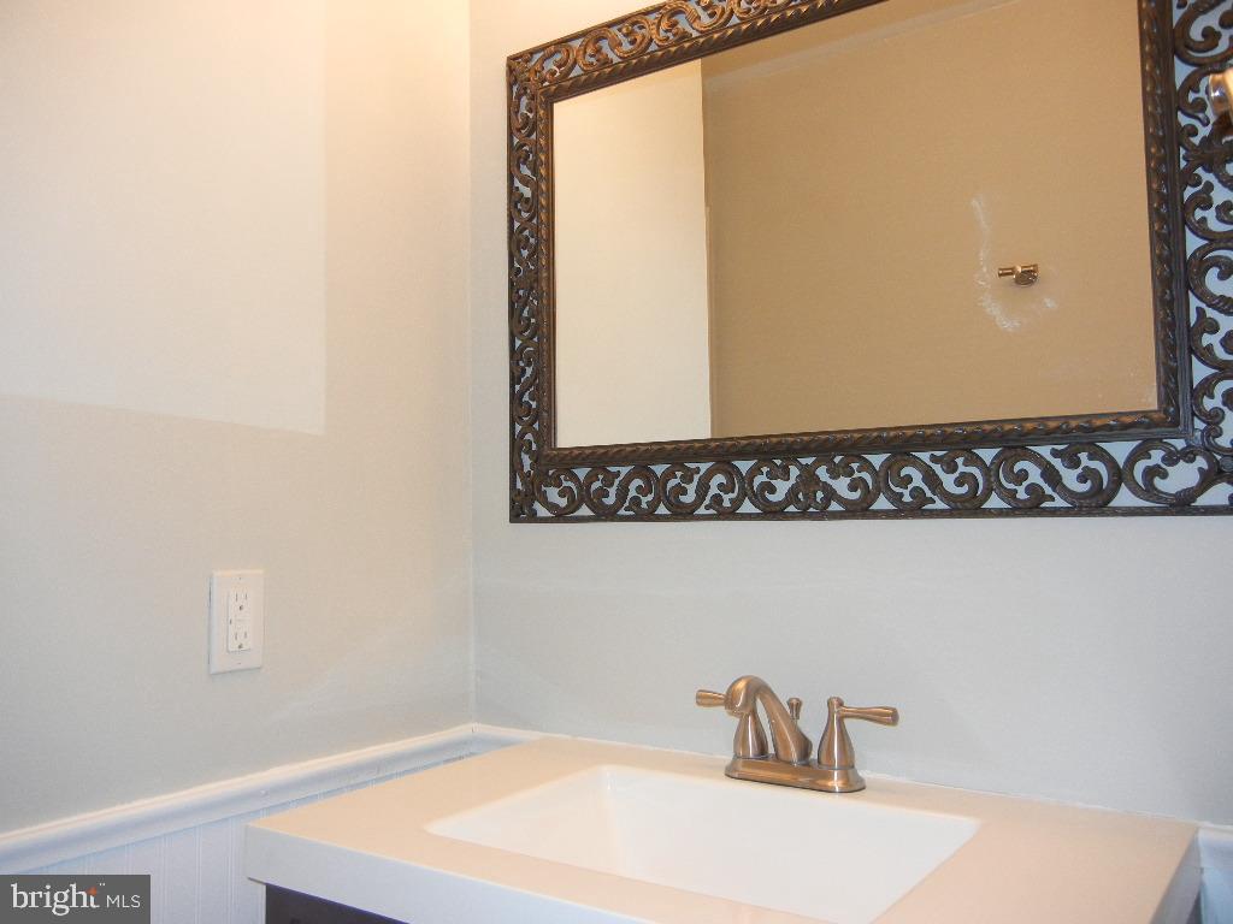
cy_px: 462
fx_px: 1069
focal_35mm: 30
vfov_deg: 46.8
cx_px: 616
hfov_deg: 60.0
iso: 200
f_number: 3.5
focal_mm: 5.4
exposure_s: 1/30
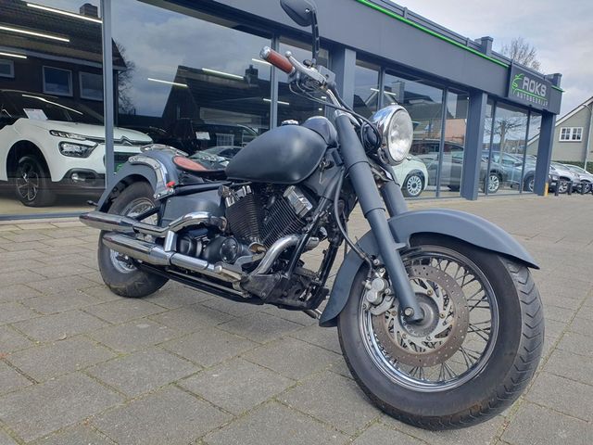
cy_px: 222
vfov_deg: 53.1
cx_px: 296
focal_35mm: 26
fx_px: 445
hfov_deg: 67.3
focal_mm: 4.32
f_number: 2.4
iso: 50
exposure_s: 1/610
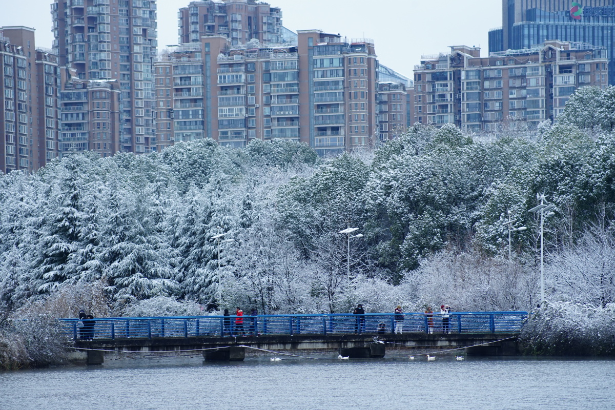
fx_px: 2391
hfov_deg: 14.7
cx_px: 308
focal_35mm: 140
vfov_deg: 9.8
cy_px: 205
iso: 640
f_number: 5.6
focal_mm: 140
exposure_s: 1/160
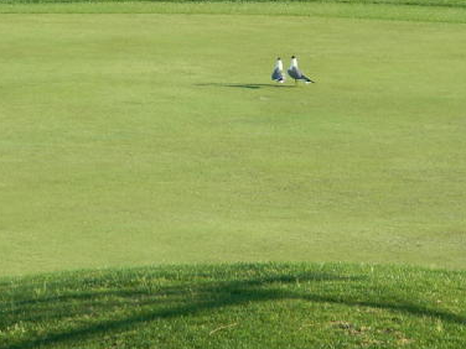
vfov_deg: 4.0
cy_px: 123
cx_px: 231
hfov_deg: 5.3
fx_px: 5062
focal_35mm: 376
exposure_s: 1/160
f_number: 5.4
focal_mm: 39.7
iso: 80
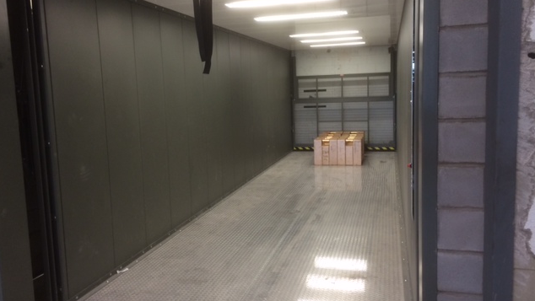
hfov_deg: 59.5
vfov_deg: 35.7
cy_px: 142
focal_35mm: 33
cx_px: 267
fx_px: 468
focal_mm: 4.12
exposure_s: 1/30
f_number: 2.2
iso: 100
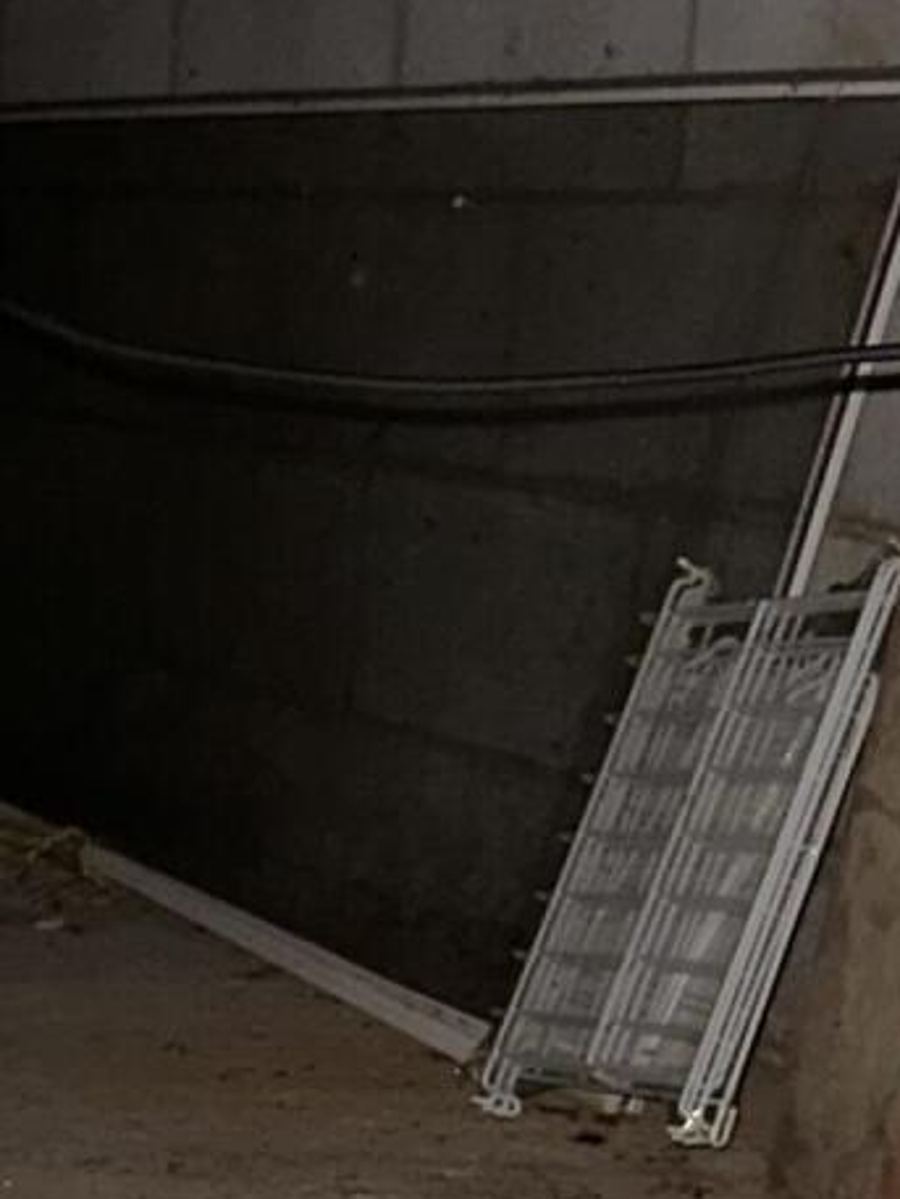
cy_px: 1110
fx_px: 3638
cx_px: -467
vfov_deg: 18.4
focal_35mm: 105
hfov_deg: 13.3
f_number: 1.78
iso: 80
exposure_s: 1/4
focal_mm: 6.86
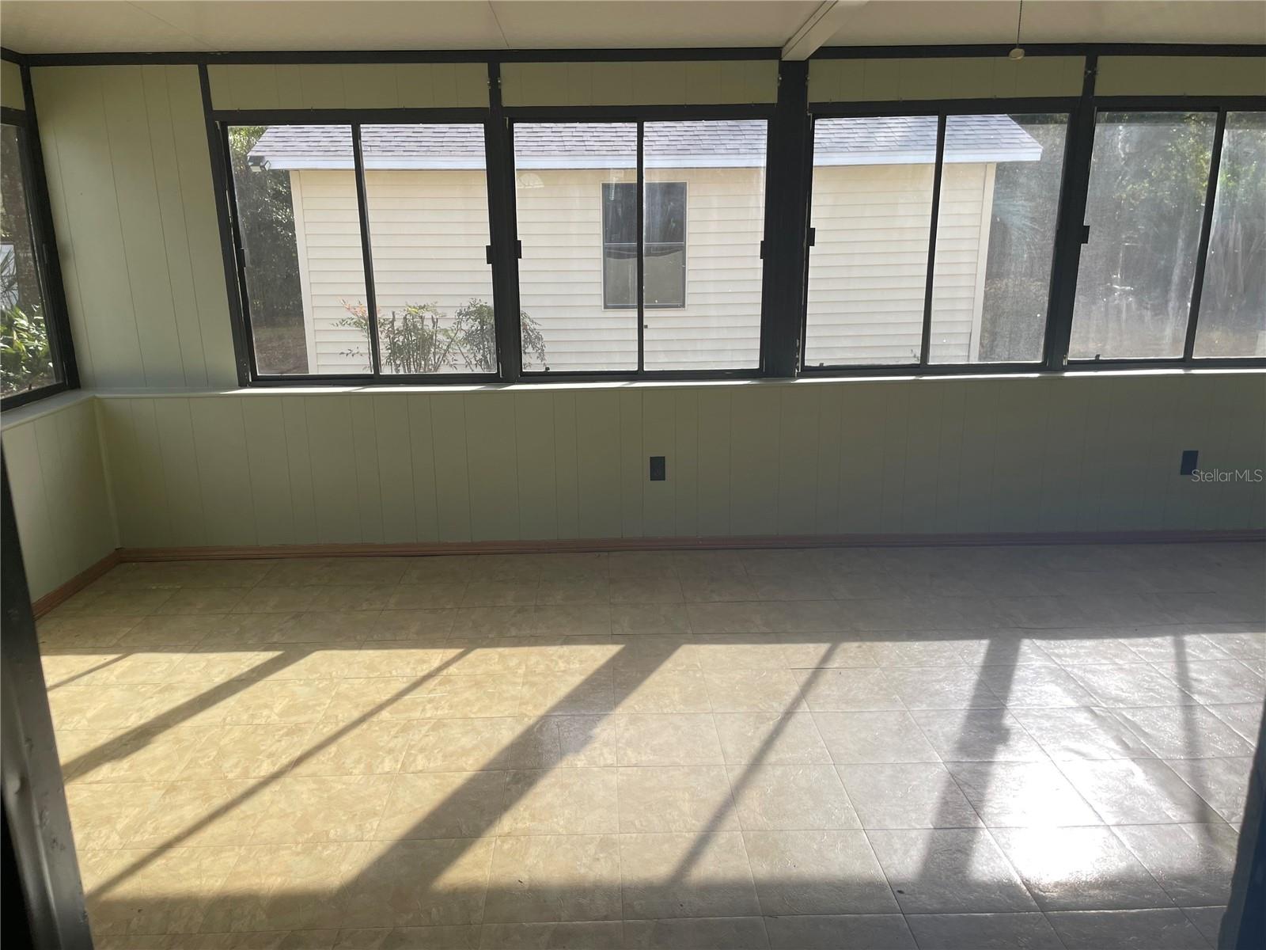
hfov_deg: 67.3
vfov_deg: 53.1
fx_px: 951
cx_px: 633
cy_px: 475
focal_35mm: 26
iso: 32
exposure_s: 1/910
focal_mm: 4.2
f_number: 1.6
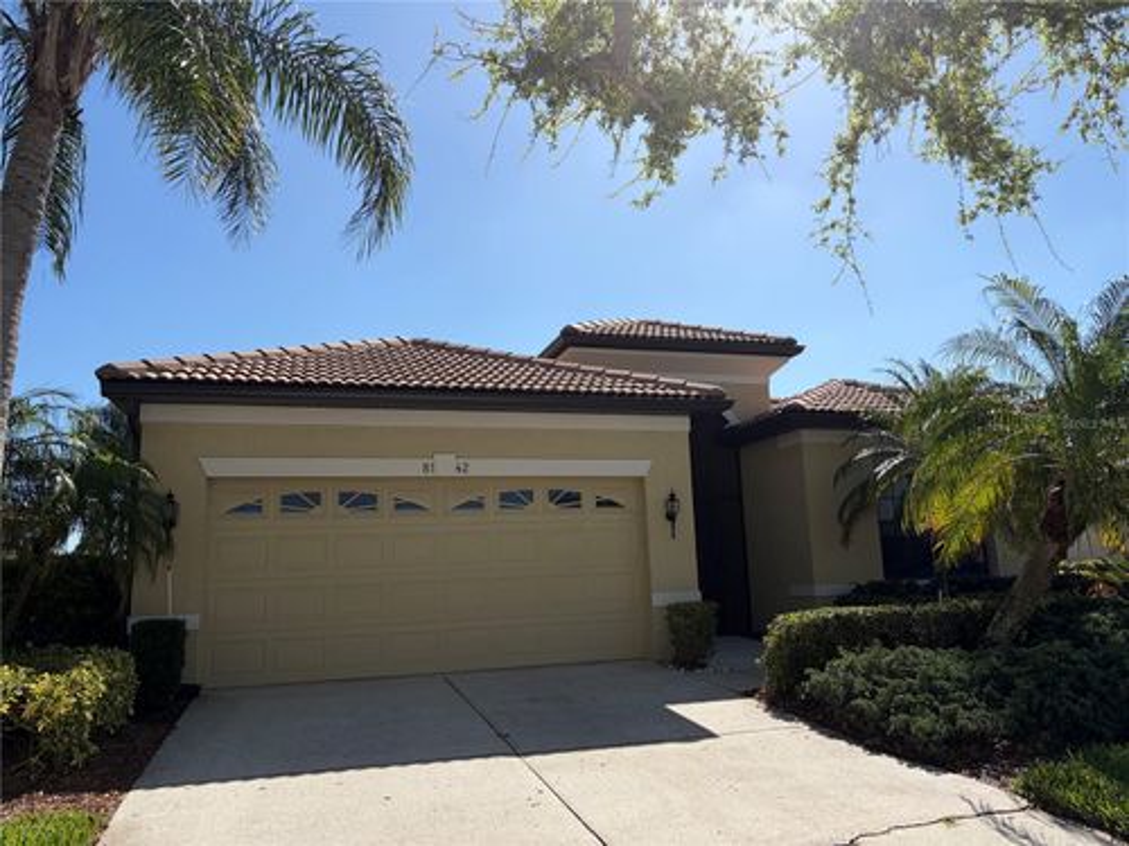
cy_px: 423
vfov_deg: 53.1
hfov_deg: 67.3
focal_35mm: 26
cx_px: 564
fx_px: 848
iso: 64
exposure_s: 1/6329
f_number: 1.6
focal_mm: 5.96
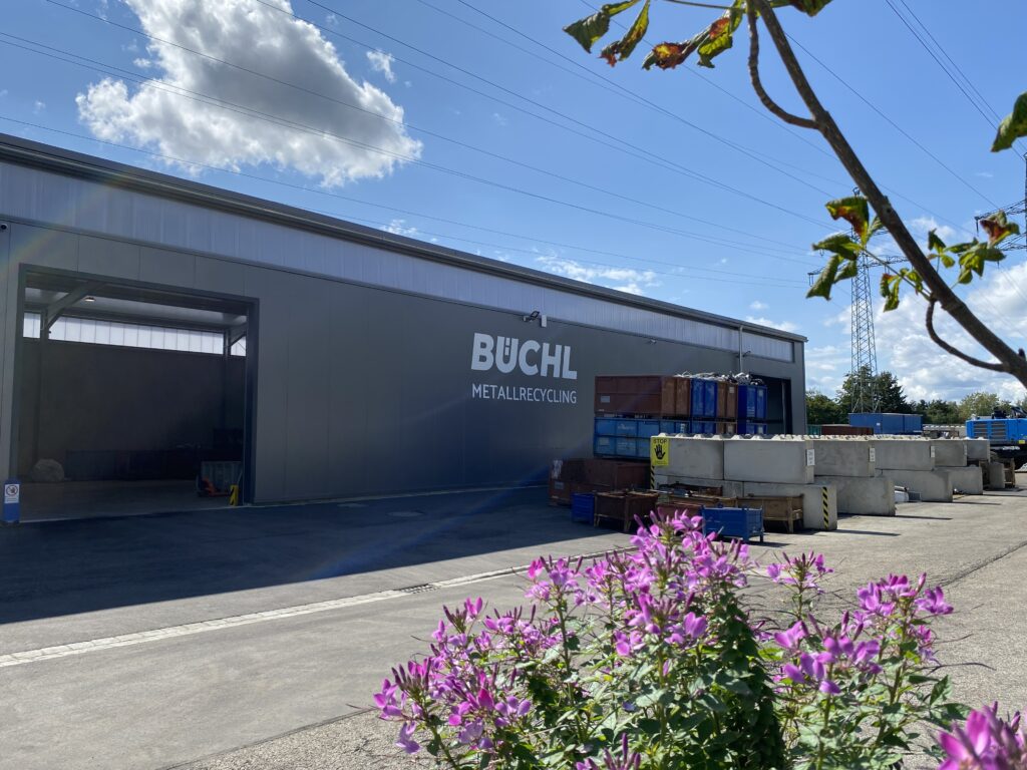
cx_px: 514
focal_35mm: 26
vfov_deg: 53.1
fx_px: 771
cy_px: 385
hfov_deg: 67.3
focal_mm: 4.25
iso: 32
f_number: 1.8
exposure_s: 1/3846
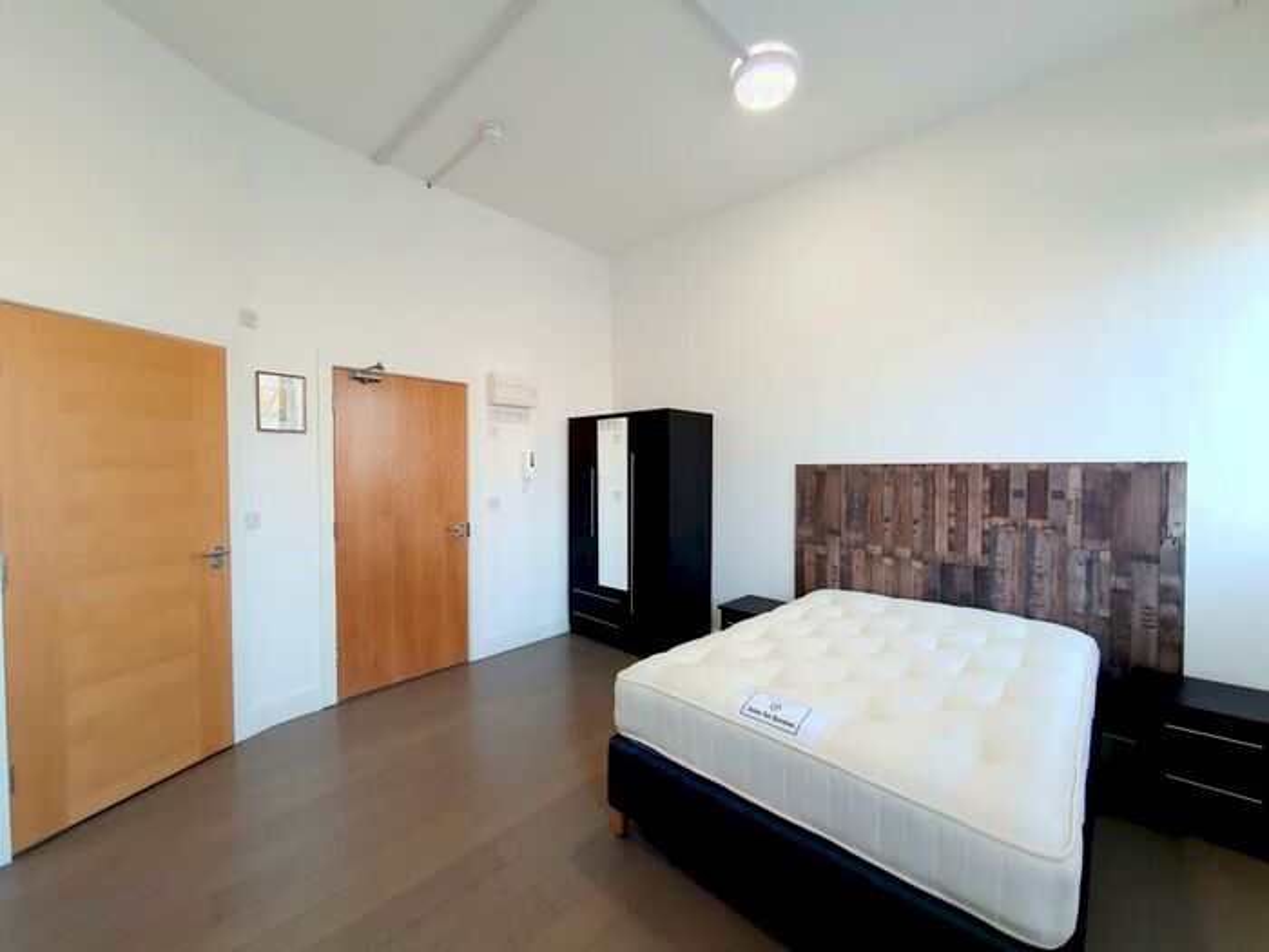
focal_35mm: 13
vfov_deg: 89.9
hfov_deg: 106.2
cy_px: 476
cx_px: 634
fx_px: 477
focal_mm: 1.8
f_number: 2.2
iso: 125
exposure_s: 1/50
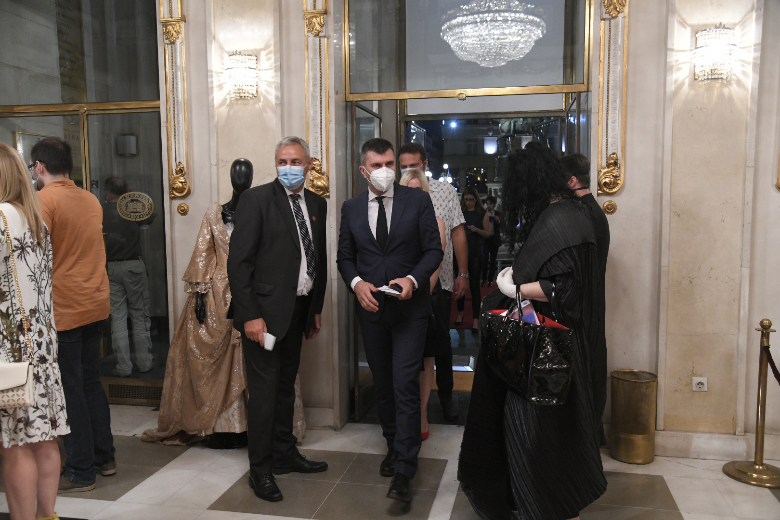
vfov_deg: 42.3
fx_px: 672
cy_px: 260
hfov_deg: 60.3
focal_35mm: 31
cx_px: 390
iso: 4000
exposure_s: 1/80
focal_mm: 31
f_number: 4.5
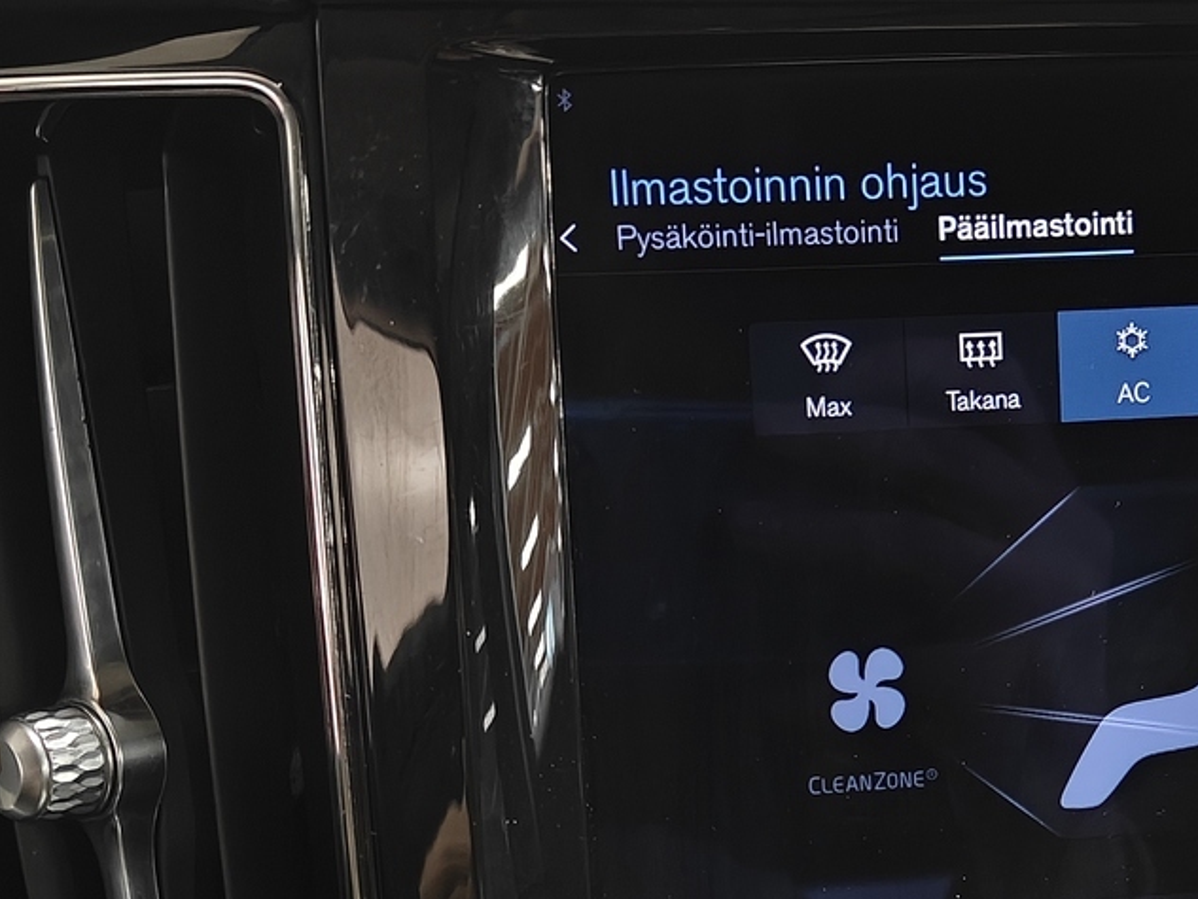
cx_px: 908
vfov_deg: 22.0
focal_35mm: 66
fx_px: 2285
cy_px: 717
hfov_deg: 28.9
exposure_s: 1/33
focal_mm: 5.59
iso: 1600
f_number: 1.8
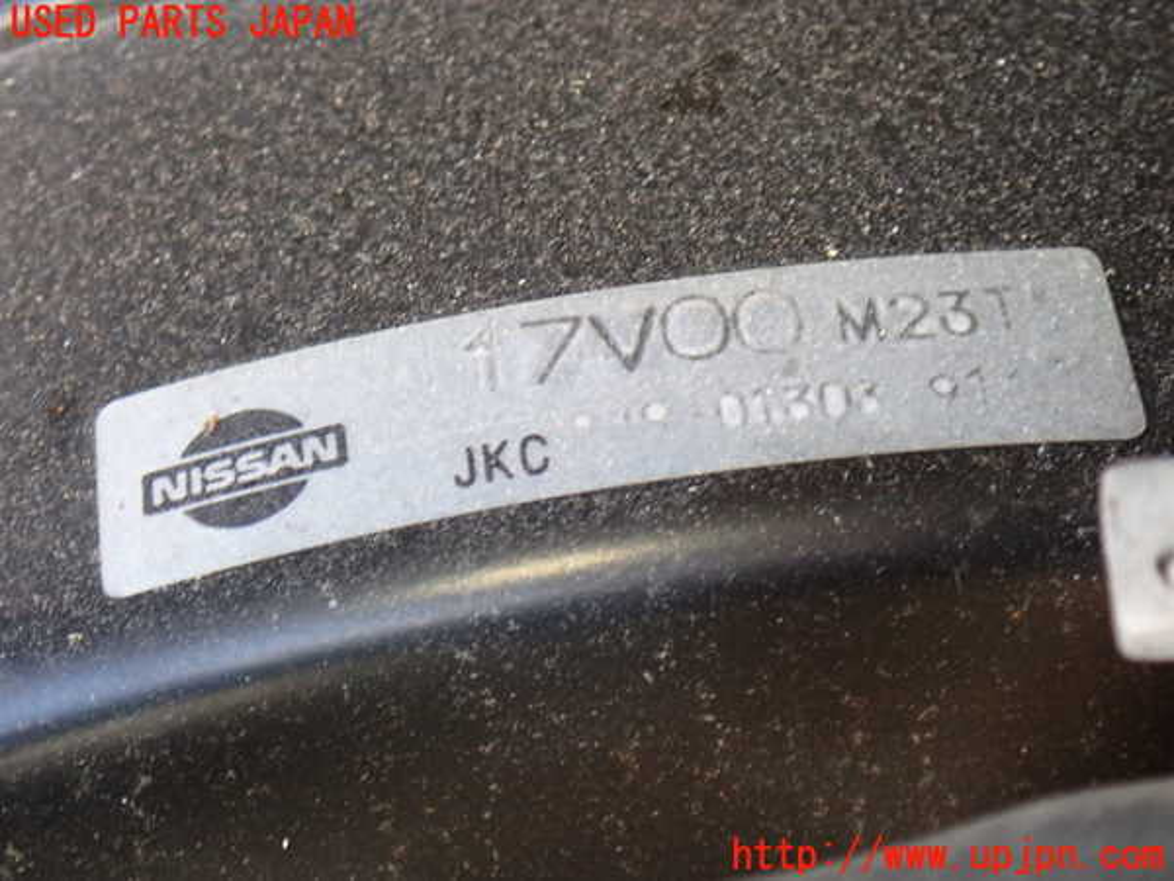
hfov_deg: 19.6
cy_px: 440
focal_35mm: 100
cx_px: 587
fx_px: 3391
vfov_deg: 14.8
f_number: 4.9
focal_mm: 18
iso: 800
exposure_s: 1/60
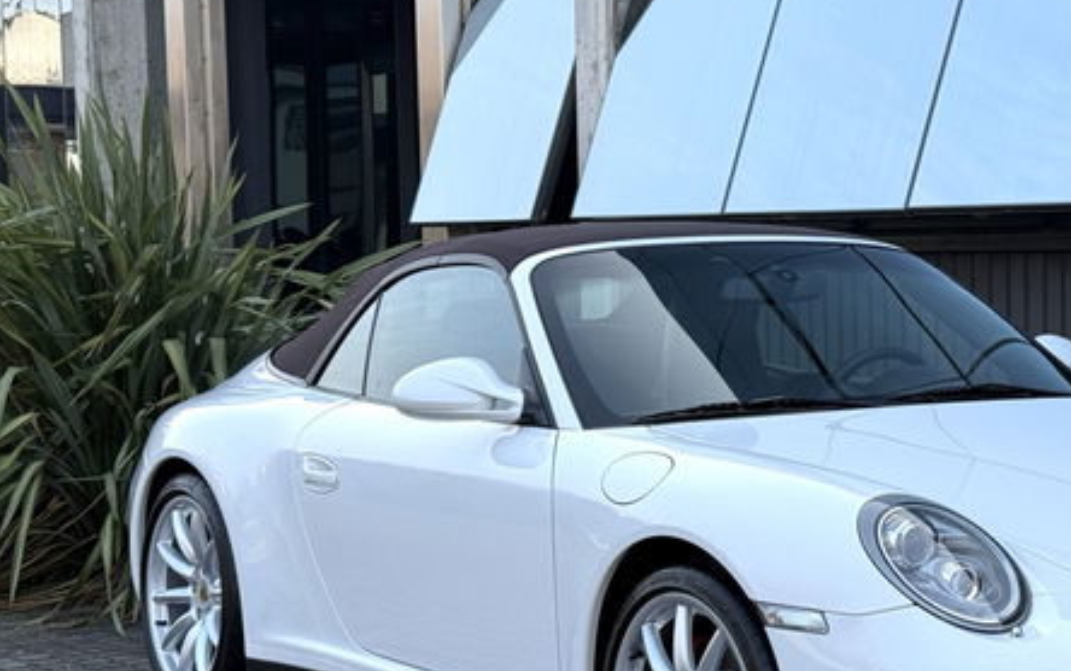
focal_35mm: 88
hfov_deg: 23.2
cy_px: 447
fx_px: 2570
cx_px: 844
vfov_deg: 14.8
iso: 64
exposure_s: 1/1013
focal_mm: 6.76
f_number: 1.78
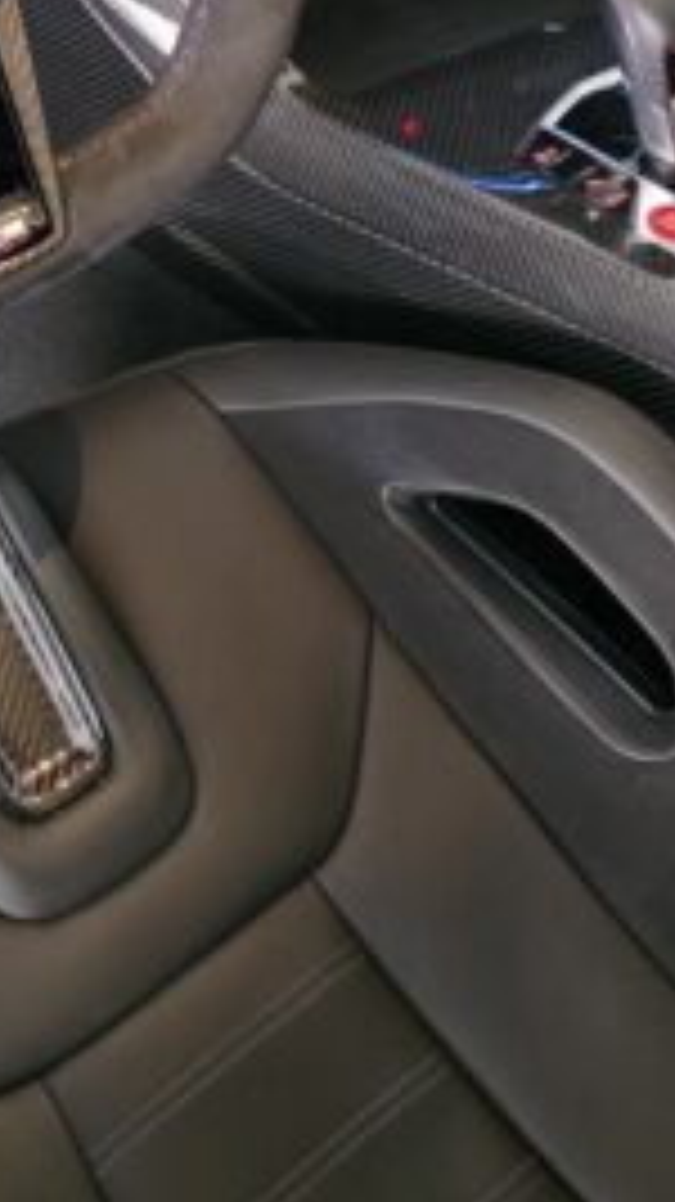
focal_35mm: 75
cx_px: 184
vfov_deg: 26.9
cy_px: 36
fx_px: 2389
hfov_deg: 16.0
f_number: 1.7
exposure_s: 1/61
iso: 2000
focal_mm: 6.3
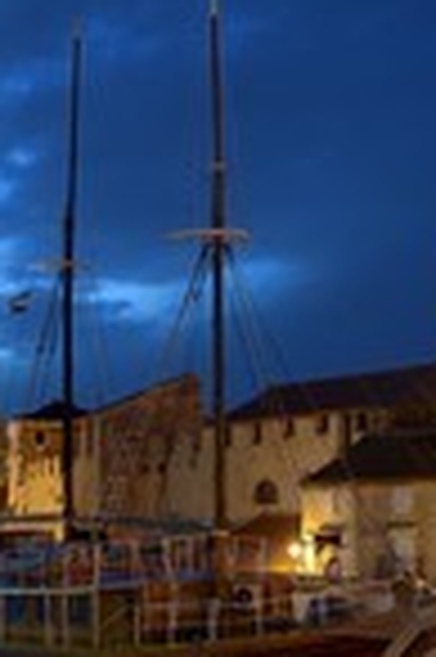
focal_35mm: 75
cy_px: 356
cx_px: 45
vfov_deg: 27.0
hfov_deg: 17.9
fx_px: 1366
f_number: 5.6
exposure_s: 1.6
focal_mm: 26
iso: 400
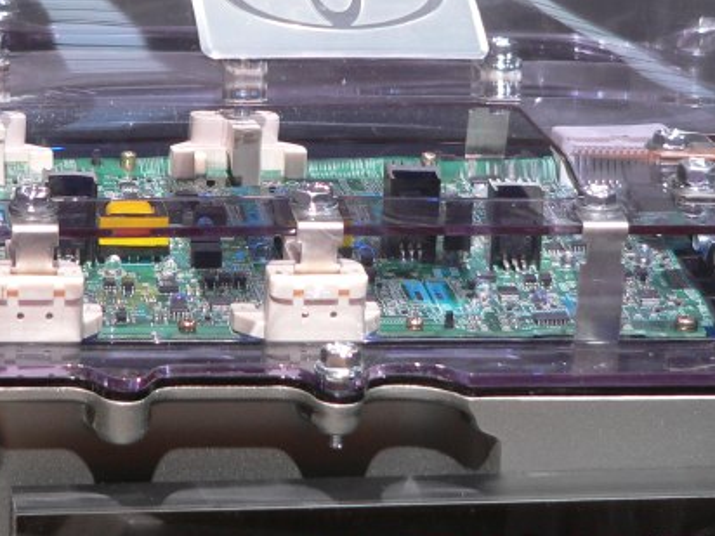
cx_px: 320
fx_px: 4482
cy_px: 210
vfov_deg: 6.8
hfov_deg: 9.1
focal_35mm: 217
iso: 100
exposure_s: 1/60
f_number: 2.8
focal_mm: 20.9
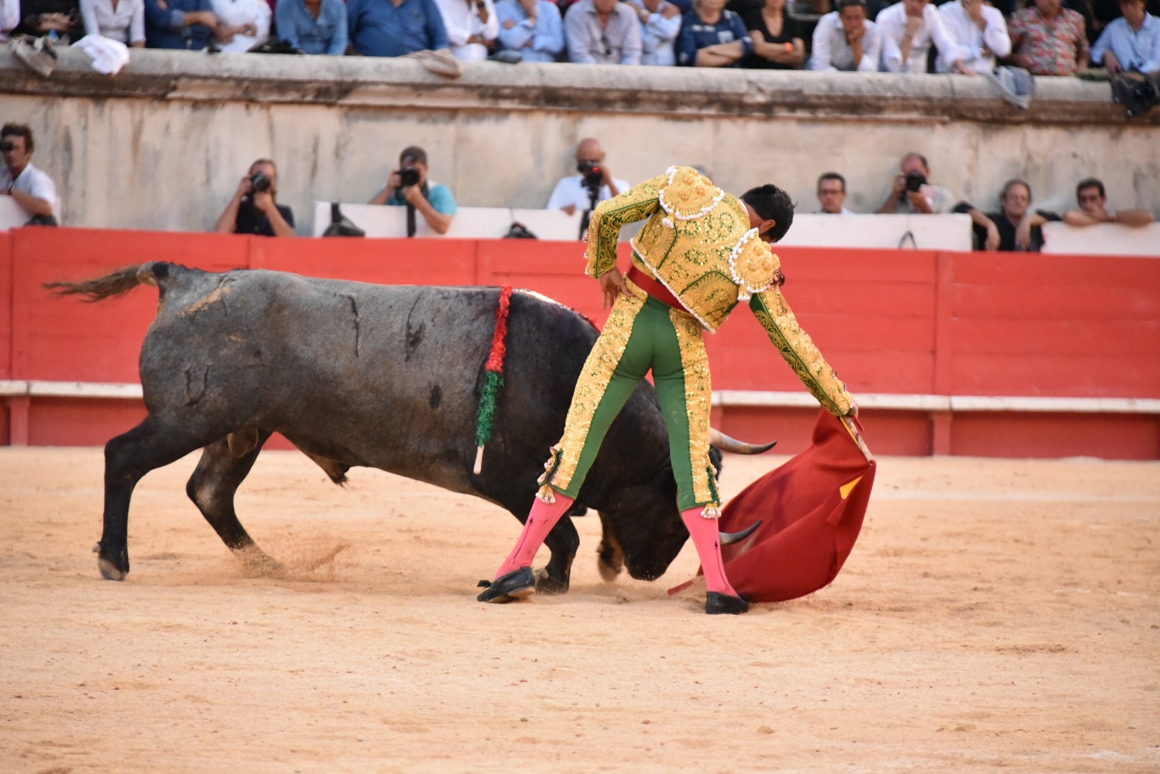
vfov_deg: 6.0
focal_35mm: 230
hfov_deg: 9.0
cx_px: 580
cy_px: 387
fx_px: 7411
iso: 12800
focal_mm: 230
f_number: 5.6
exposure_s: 1/640
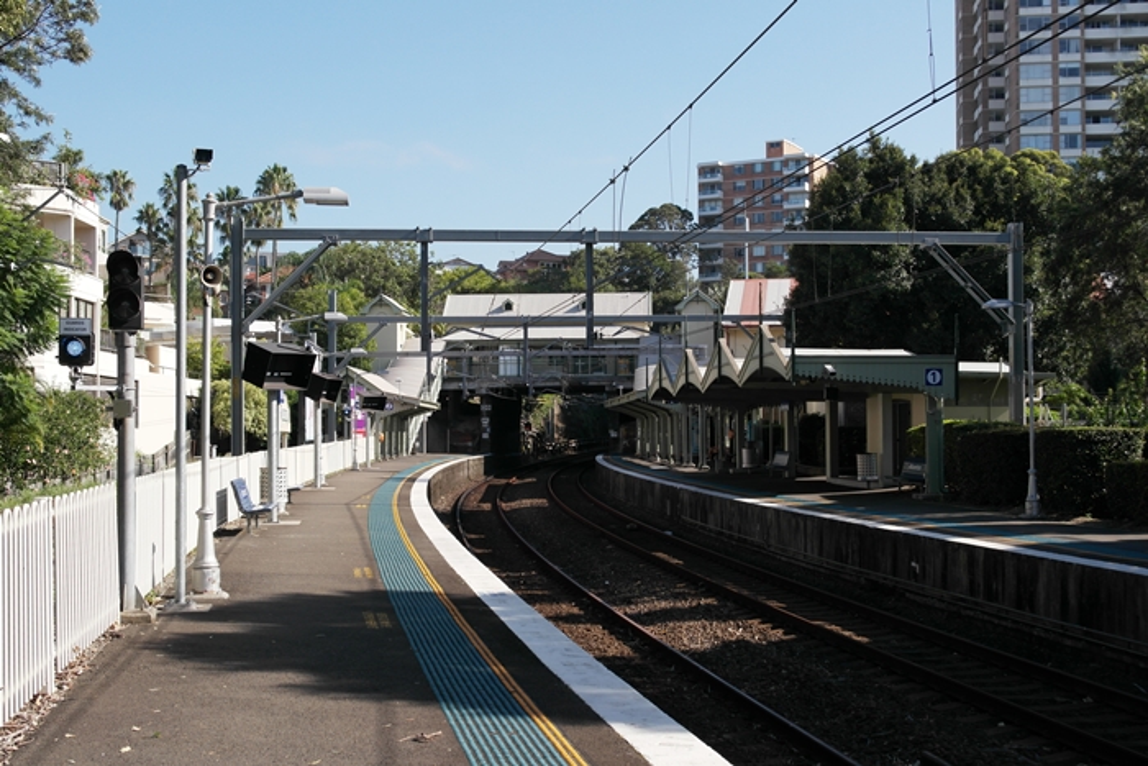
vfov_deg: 29.3
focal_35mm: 46
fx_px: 1467
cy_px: 383
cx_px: 574
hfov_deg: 42.7
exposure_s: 1/400
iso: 200
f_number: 6.3
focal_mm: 30
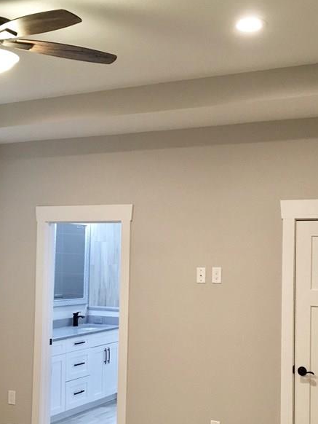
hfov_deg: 28.6
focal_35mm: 51
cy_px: 242
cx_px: 170
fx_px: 624
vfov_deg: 37.4
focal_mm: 4.15
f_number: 2.2
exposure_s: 1/30
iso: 100
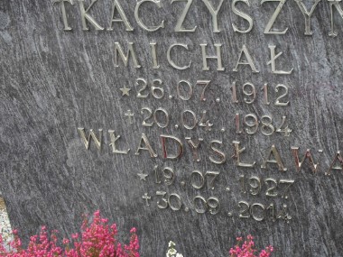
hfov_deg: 32.5
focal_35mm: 59
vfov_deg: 24.8
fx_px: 585
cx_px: 215
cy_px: 143
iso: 100
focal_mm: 6.3
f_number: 3.2
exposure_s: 1/45
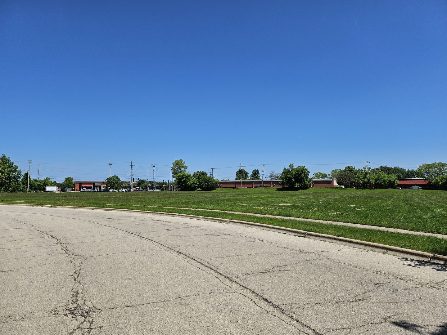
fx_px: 310
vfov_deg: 56.8
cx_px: 224
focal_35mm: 24
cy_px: 168
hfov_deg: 71.6
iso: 50
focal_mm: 5
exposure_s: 1/7158
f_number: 1.8
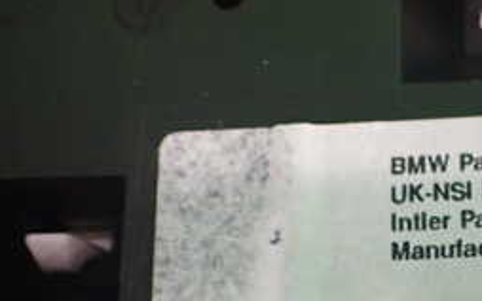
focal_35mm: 75
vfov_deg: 17.0
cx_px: 474
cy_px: 303
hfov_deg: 26.1
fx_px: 986
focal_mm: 5.4
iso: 800
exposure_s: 1/125
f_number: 2.3
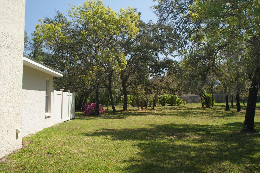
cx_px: 130
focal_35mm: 36
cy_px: 86
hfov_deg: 53.2
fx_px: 260
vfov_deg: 36.8
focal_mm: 24
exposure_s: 1/60
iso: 100
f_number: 7.1
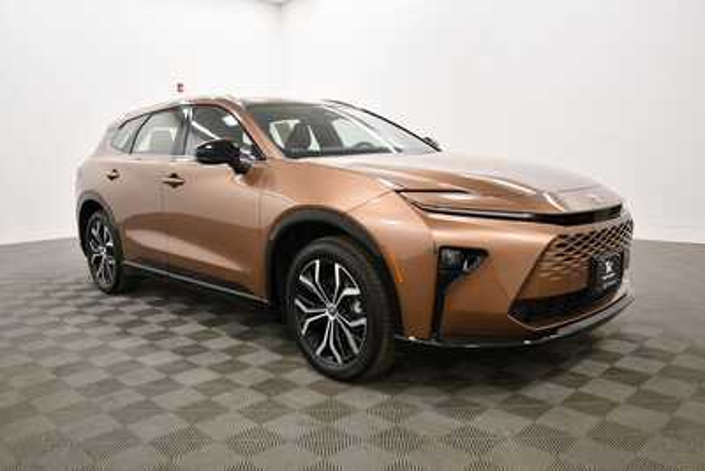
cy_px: 236
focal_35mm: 30
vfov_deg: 43.6
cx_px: 352
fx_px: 588
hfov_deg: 61.9
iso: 1100
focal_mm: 20
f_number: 5.6
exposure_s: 1/125
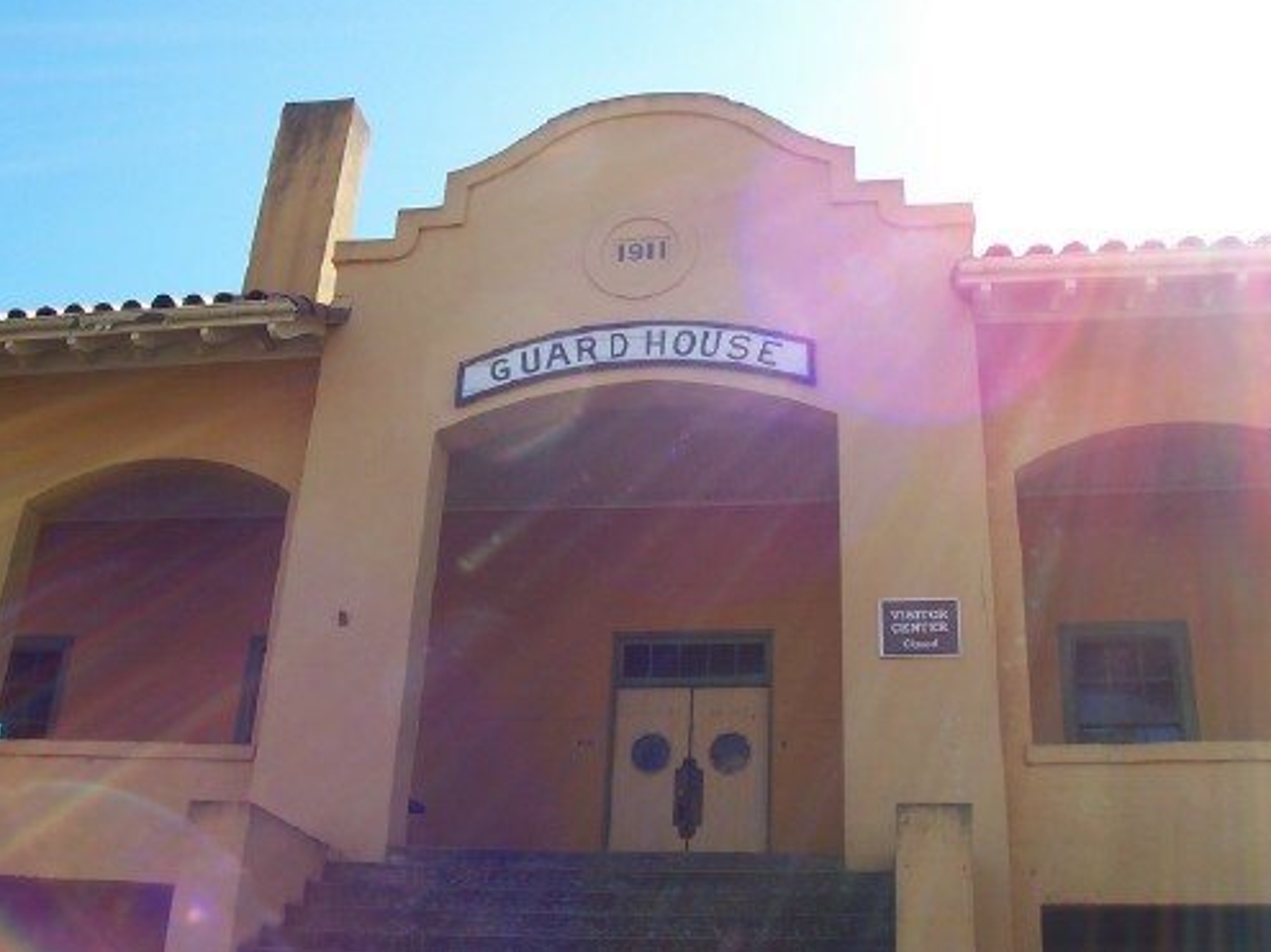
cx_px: 647
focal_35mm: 38
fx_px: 1395
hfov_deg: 49.0
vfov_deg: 37.7
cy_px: 471
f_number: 5.6
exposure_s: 1/250
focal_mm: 5.6
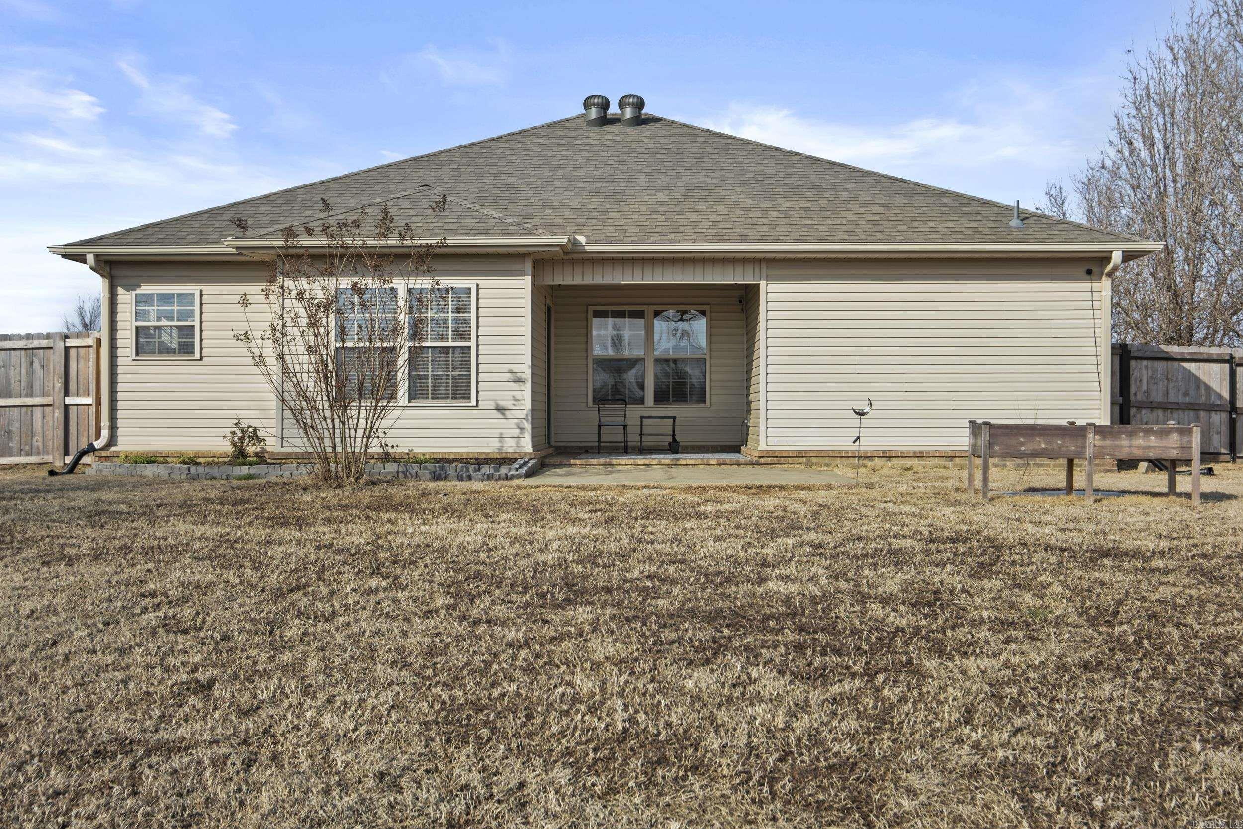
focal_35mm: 36
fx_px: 1243
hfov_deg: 53.1
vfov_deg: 36.9
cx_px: 622
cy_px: 414
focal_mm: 24
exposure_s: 1/100
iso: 160
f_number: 8
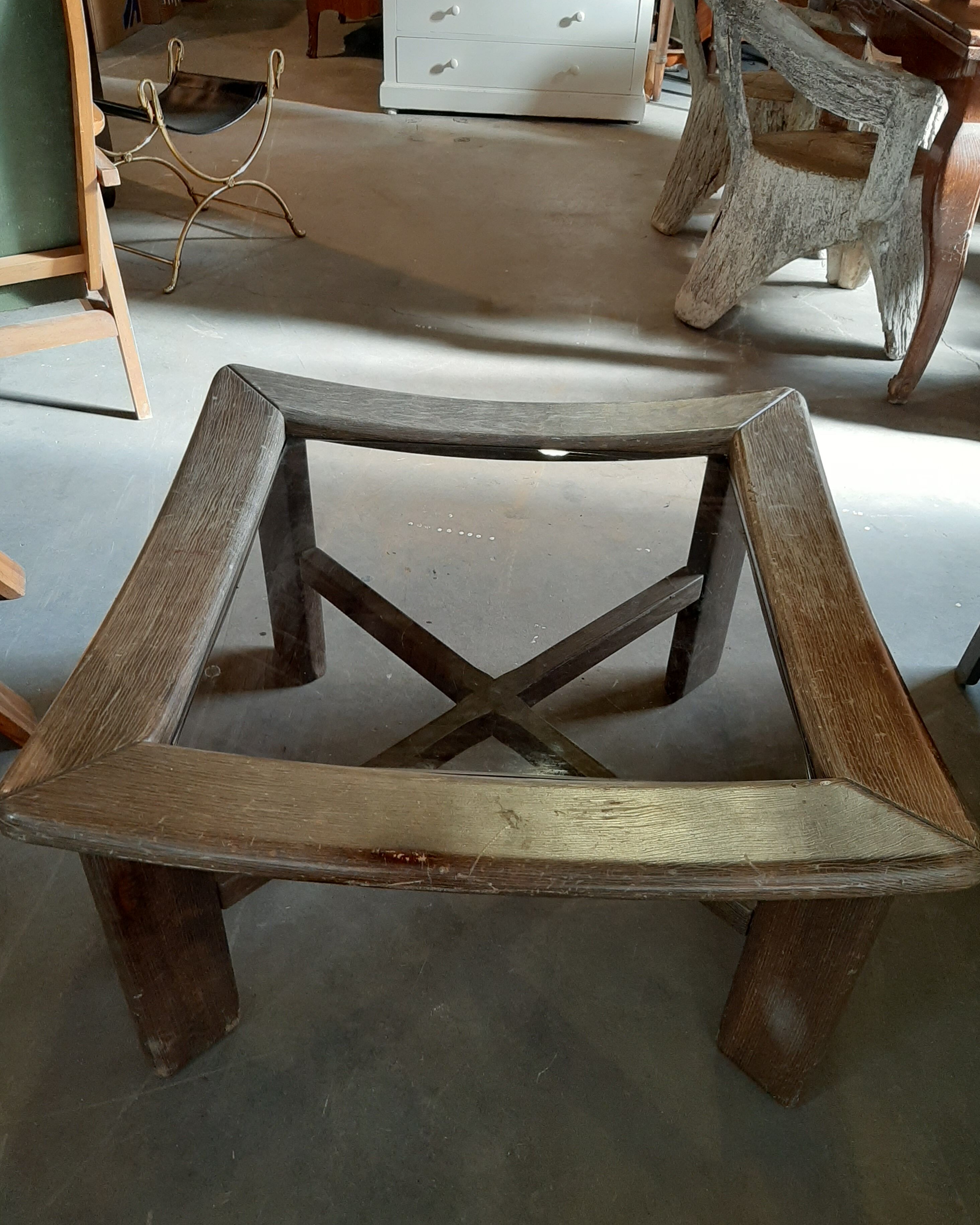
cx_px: 490
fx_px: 1015
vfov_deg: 62.2
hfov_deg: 51.5
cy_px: 608
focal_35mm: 28
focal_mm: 3.93
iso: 125
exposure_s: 1/50
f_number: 1.7
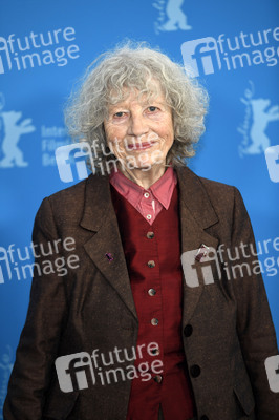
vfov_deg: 10.3
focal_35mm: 200
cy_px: 210
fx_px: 2329
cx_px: 140
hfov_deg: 6.9
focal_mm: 200
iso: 640
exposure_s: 1/320
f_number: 3.2
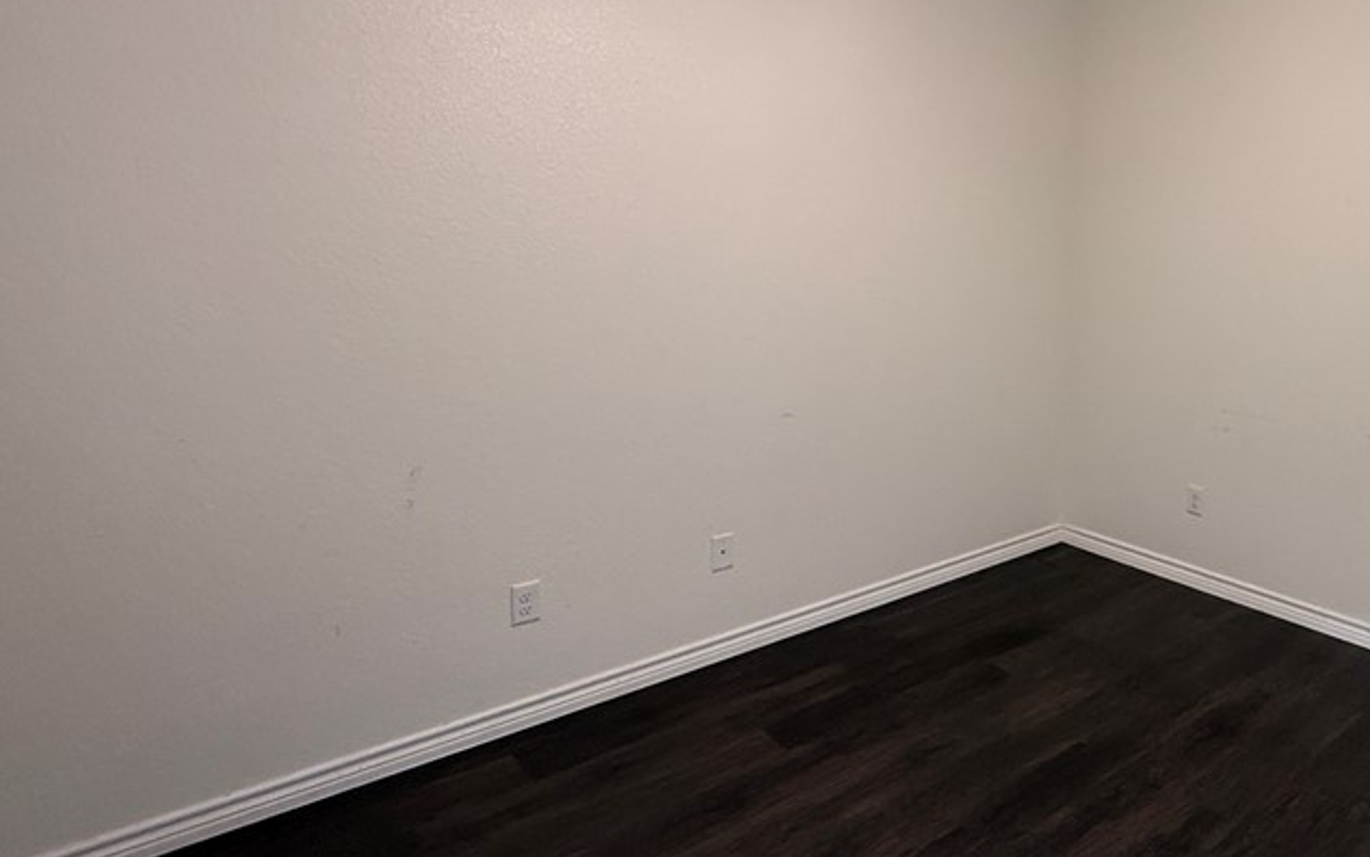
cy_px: 320
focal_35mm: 24
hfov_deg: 69.5
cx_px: 1039
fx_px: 896
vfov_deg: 50.6
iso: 250
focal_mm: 2.22
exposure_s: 1/120
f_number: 2.2
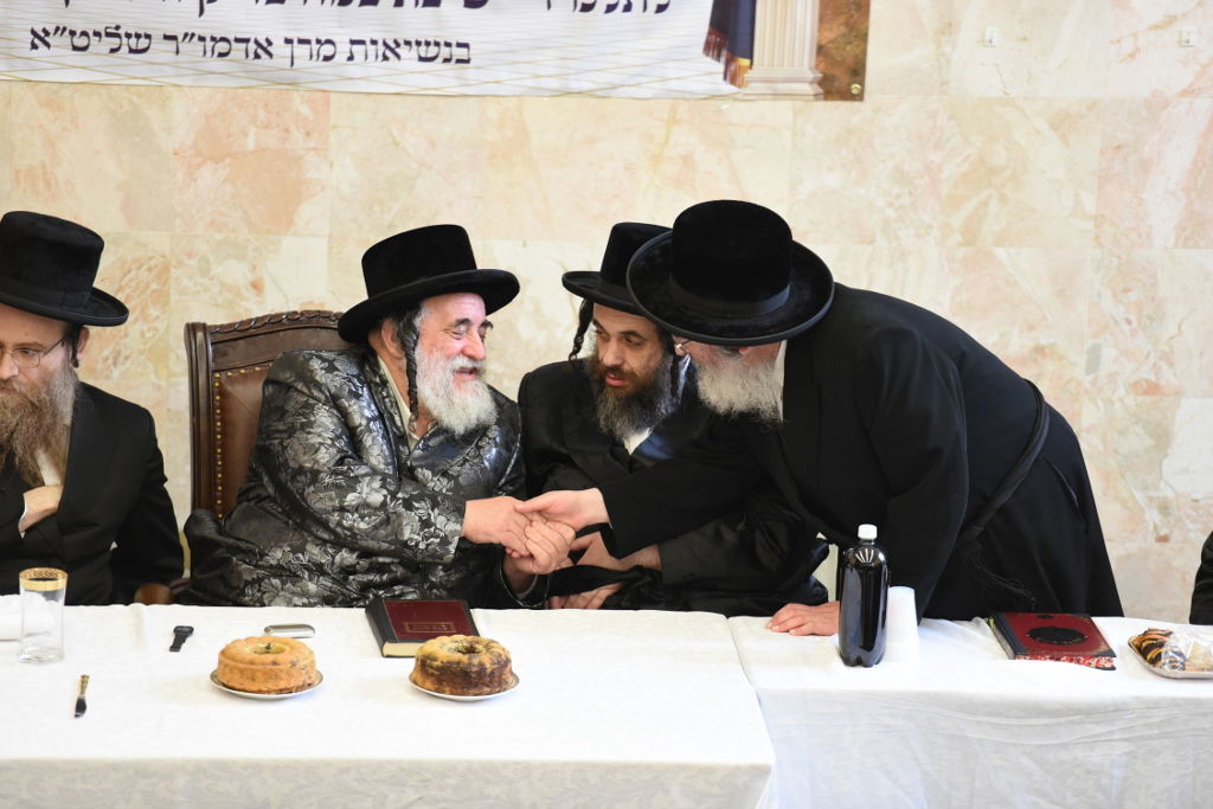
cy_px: 404
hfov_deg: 10.3
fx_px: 6739
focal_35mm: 200
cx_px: 606
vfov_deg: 6.9
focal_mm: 200
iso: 2200
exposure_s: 1/200
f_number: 2.8
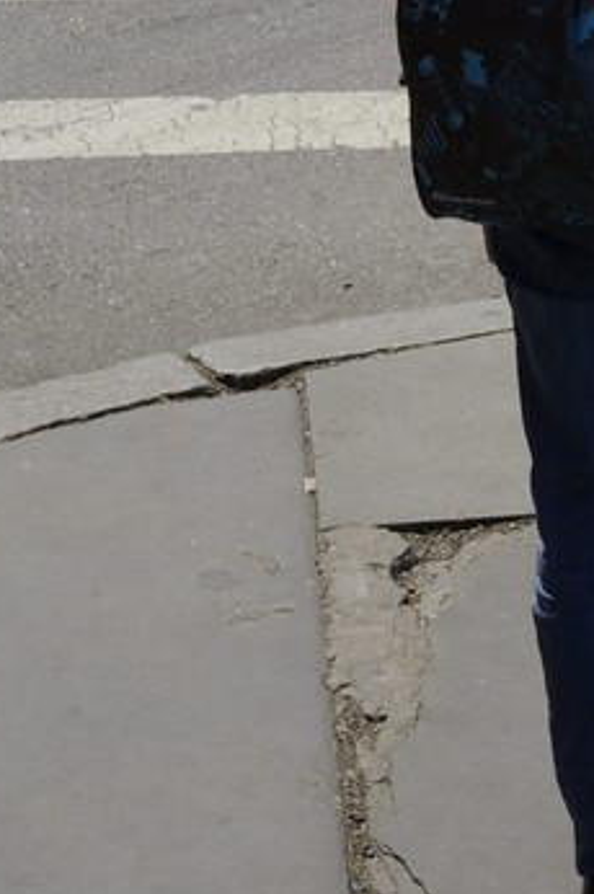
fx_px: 3100
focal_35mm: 125
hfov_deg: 10.9
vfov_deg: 13.4
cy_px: -1036
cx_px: 553
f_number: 16
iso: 400
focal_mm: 27
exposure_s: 1/320
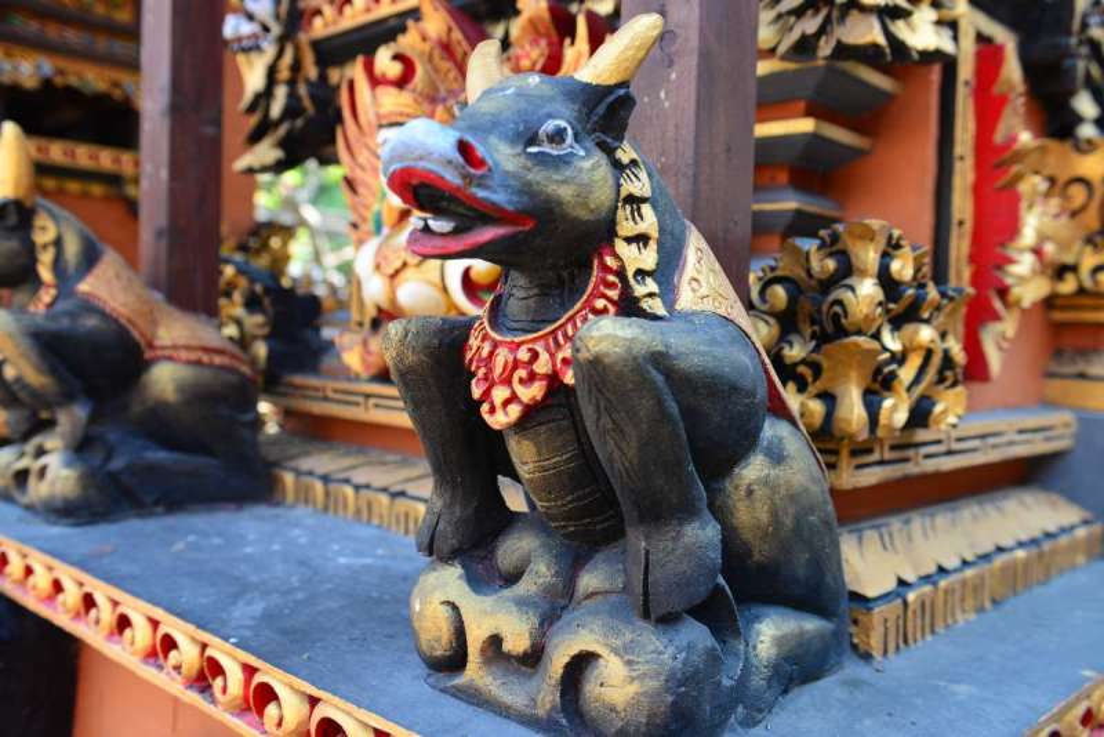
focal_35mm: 32
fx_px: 982
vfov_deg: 41.1
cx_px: 552
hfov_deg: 58.7
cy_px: 368
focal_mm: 32
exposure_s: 1/60
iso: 100
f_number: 4
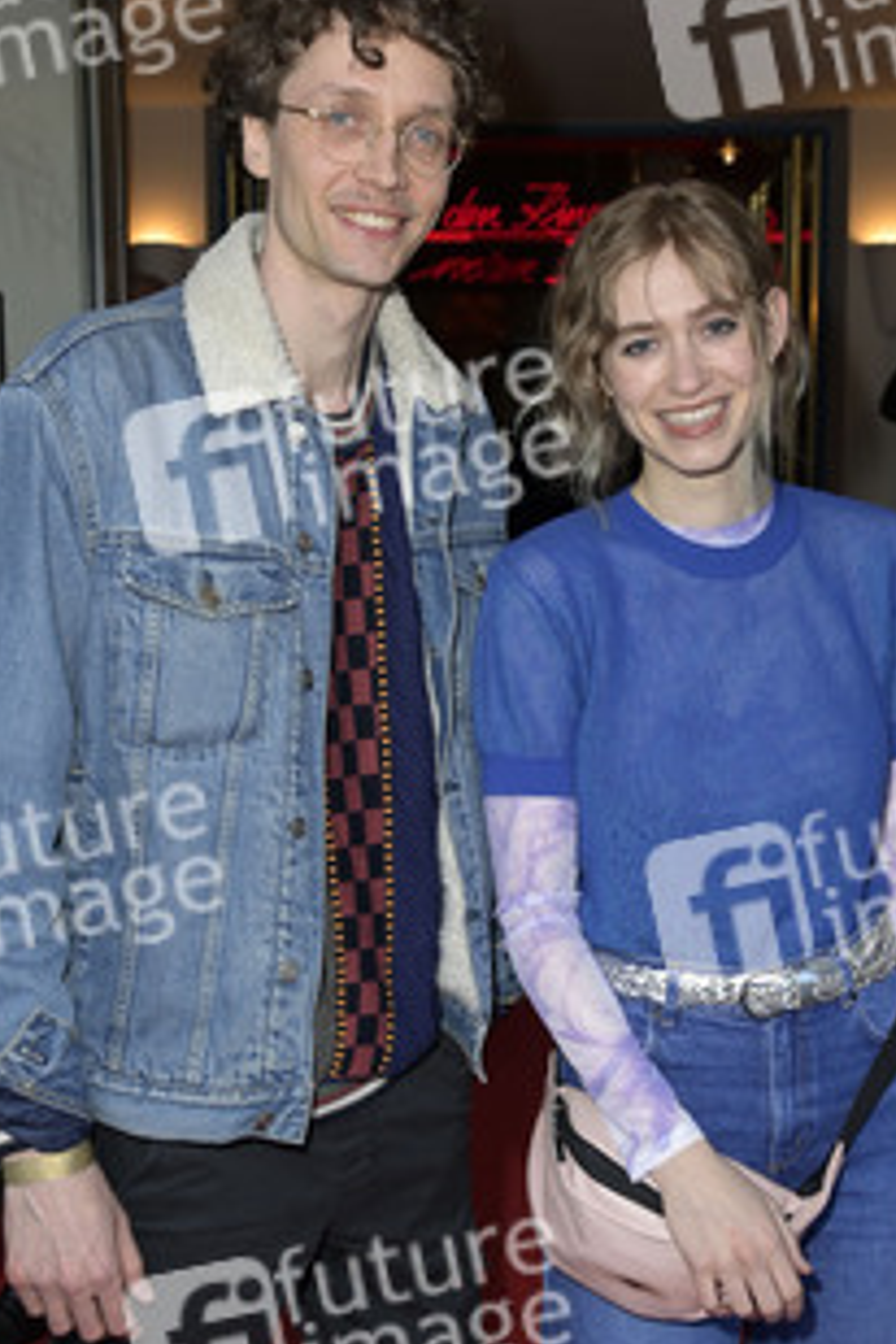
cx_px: 474
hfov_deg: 30.5
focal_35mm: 44
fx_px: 1643
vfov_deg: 44.5
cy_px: 670
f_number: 5.6
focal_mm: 34
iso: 500
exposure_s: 1/125
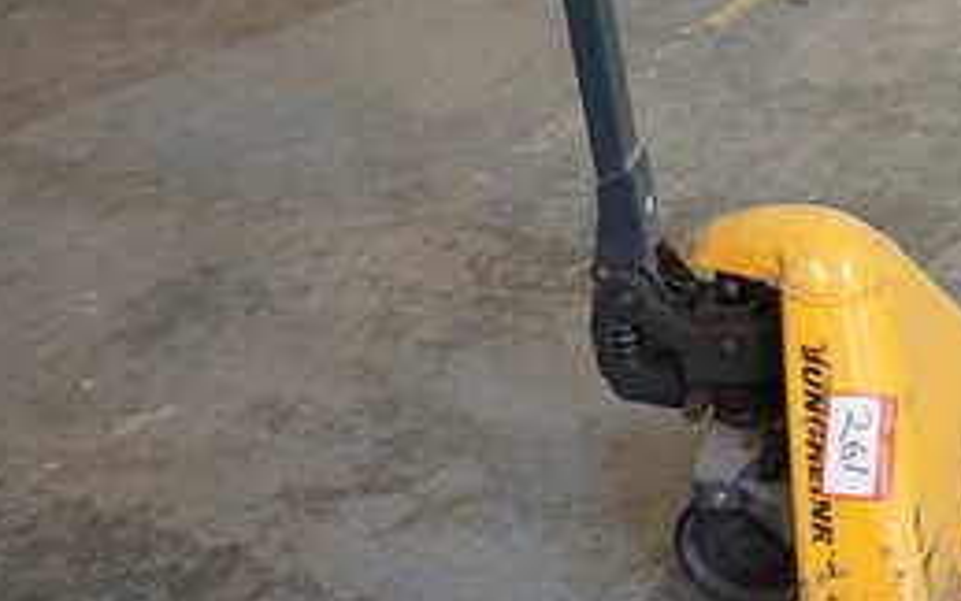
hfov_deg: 26.4
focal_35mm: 68
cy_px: 197
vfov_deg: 19.1
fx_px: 1781
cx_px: 1195
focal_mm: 16
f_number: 3.5
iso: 1600
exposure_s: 1/160
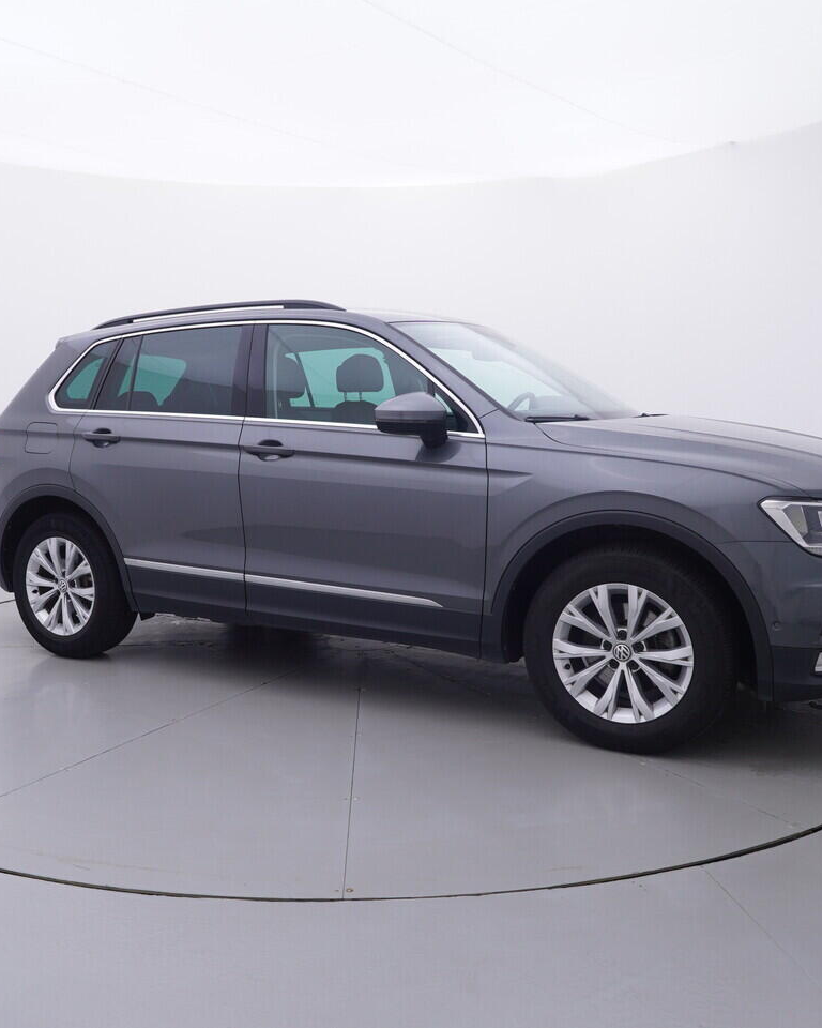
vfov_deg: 56.1
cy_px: 514
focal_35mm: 32
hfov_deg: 46.1
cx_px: 364
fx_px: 964
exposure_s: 1/80
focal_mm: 15
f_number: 5
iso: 200
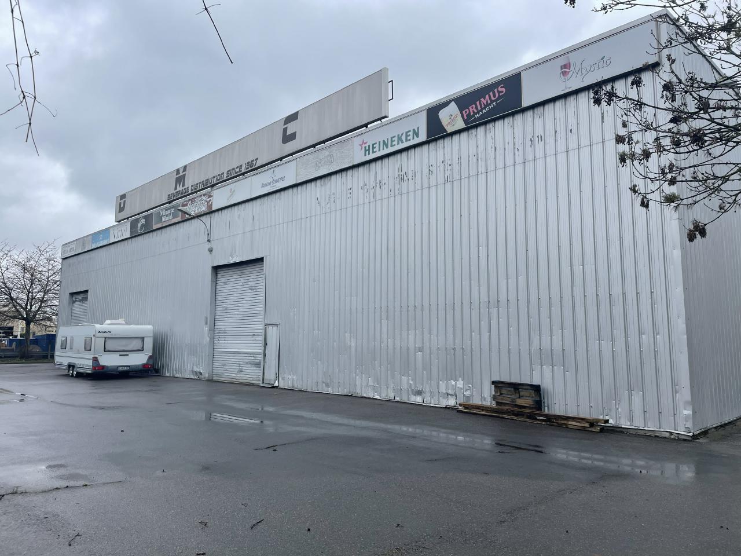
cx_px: 370
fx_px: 557
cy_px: 278
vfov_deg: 53.1
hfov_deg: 67.3
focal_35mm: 26
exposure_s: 1/1401
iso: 32
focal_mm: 4.2
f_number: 1.6
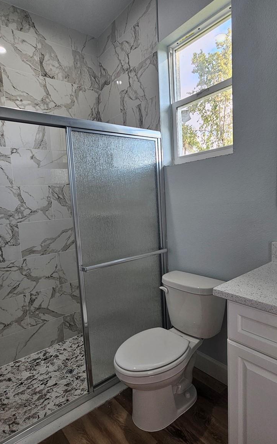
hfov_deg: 62.1
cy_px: 227
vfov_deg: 88.0
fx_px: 229
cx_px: 126
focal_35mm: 19
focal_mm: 2.2
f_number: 2.2
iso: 50
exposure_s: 1/60
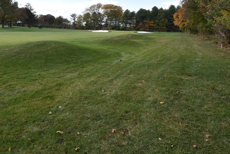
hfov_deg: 75.4
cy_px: 45
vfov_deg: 53.5
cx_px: 95
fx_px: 147
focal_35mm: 23
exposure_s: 1/500
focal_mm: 10
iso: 560
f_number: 8
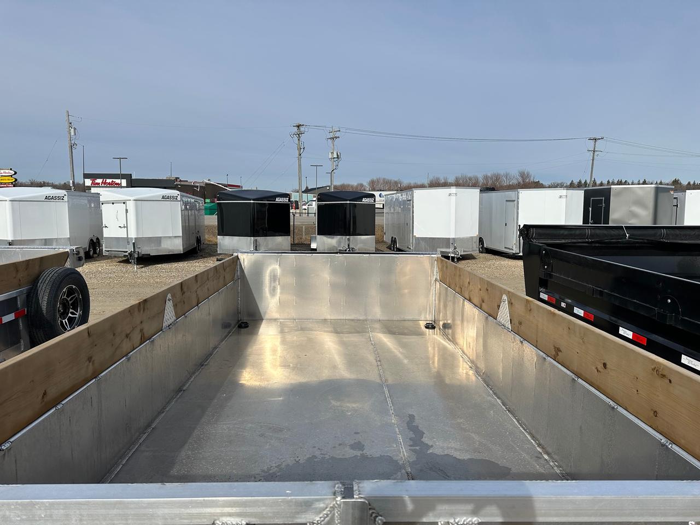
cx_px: 350
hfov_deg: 71.6
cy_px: 262
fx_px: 485
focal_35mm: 24
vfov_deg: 56.8
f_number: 1.78
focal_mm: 6.86
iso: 80
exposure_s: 1/7576
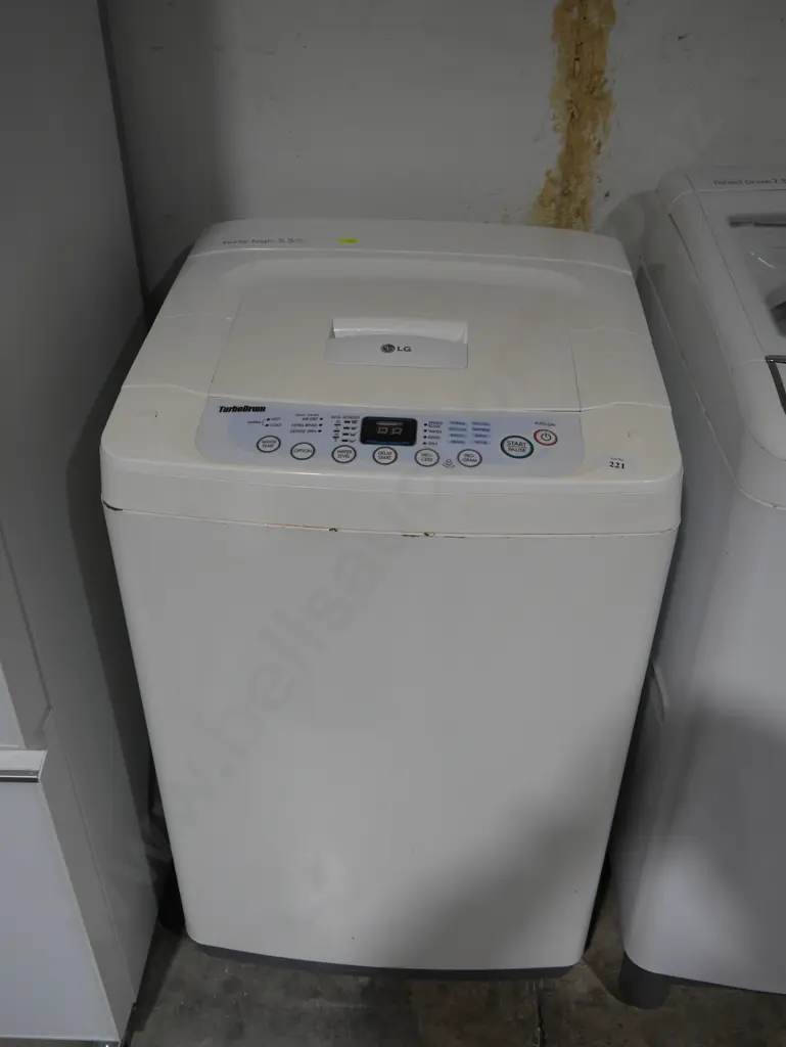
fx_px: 1028
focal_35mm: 34
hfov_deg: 41.8
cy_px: 524
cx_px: 393
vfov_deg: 53.9
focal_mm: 17
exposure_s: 1/100
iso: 200
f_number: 4
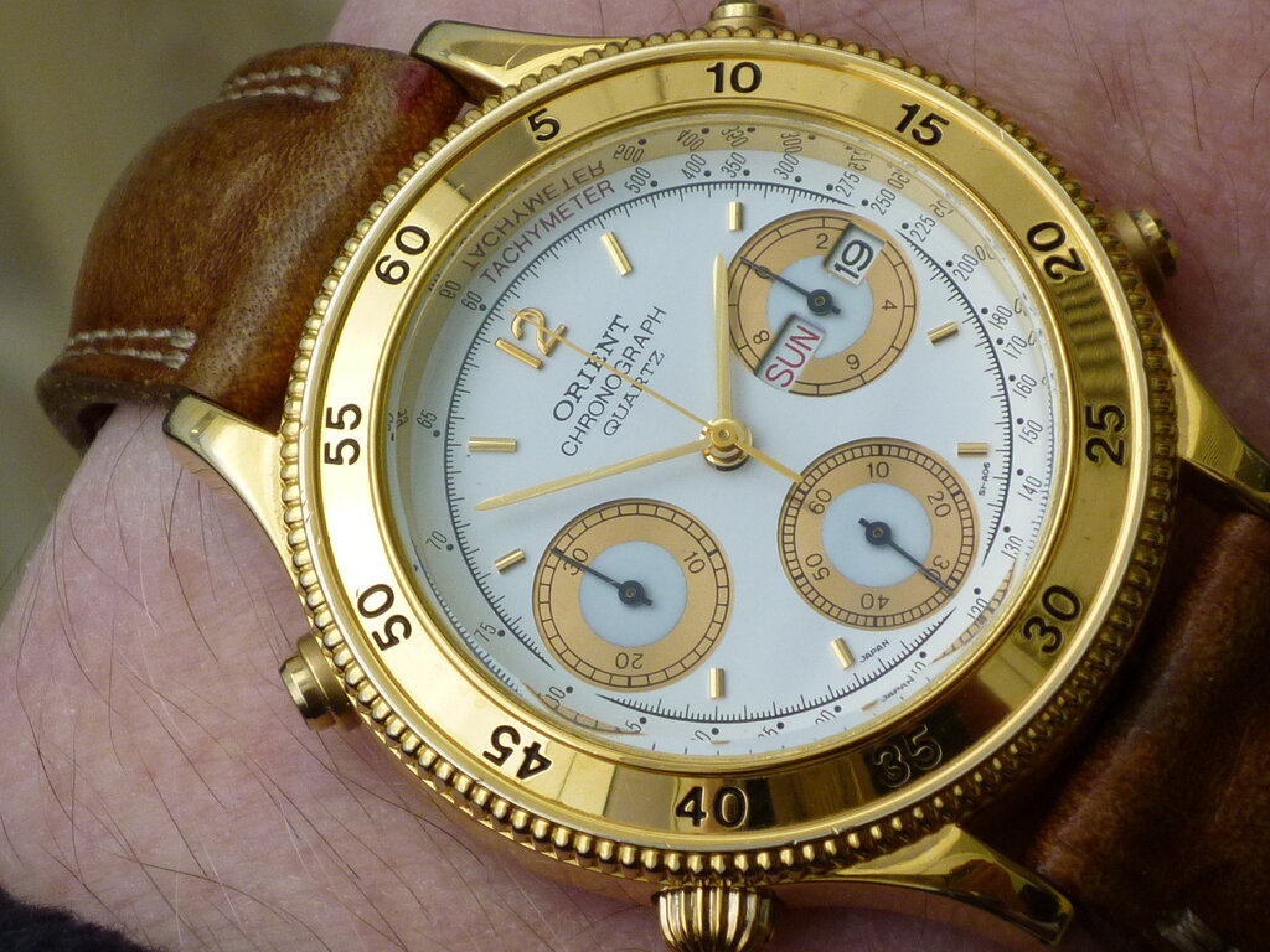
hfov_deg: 12.7
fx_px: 5723
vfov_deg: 9.5
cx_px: 635
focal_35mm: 156
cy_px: 476
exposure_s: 1/160
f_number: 5.6
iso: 160
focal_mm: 14.2
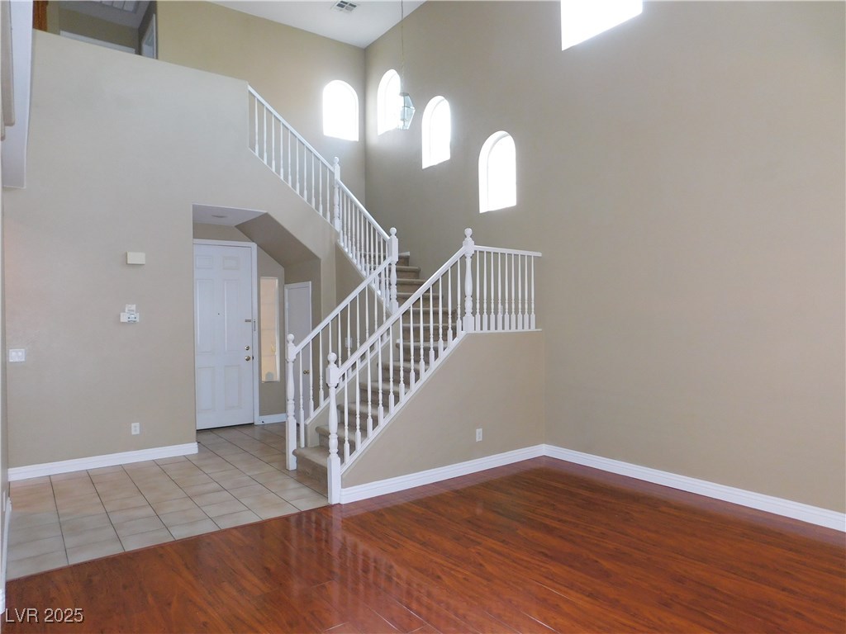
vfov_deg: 58.9
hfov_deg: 73.9
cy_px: 317
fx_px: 562
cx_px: 423
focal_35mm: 23
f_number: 3
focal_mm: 4
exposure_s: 1/30
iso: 250
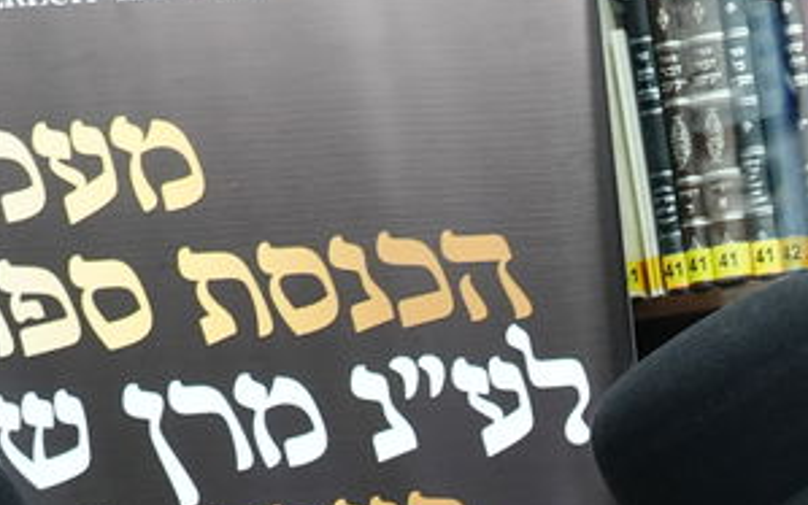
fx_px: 3150
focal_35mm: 143
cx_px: 1146
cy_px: 1111
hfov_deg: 13.9
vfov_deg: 8.5
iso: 1600
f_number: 7.1
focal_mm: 30
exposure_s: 1/100
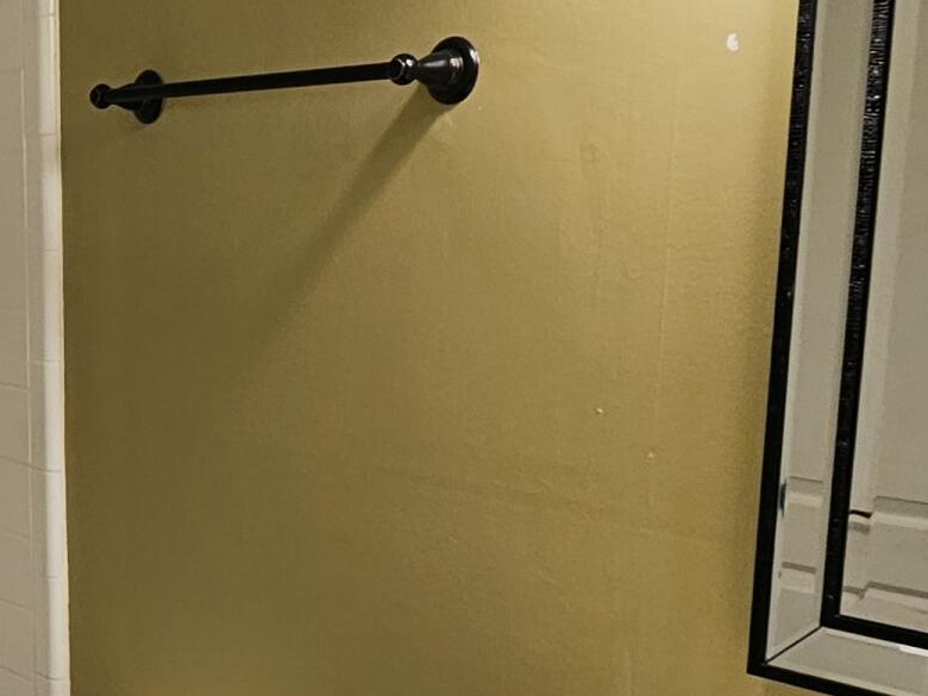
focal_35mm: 50
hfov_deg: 33.8
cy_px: 490
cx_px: -61
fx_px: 1340
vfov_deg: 28.8
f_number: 2.2
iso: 80
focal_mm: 2.2
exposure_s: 1/60
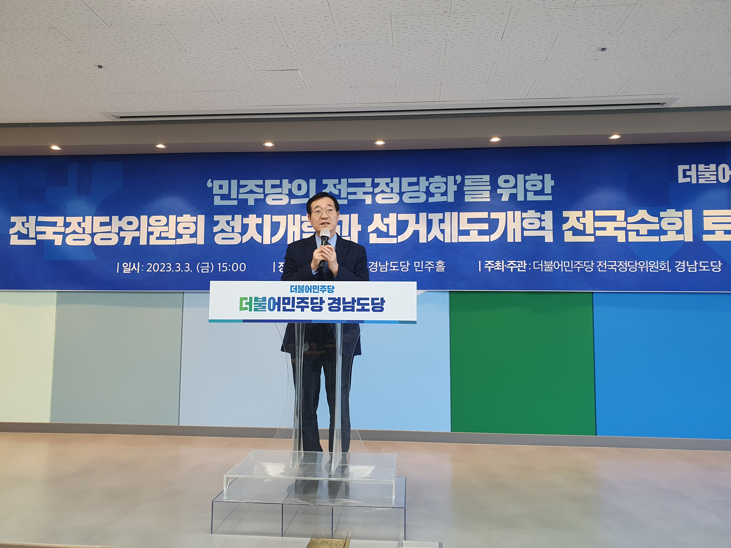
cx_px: 366
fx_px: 549
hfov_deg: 67.3
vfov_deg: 53.1
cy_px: 274
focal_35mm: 26
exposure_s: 1/120
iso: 200
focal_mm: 4.32
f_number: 2.4
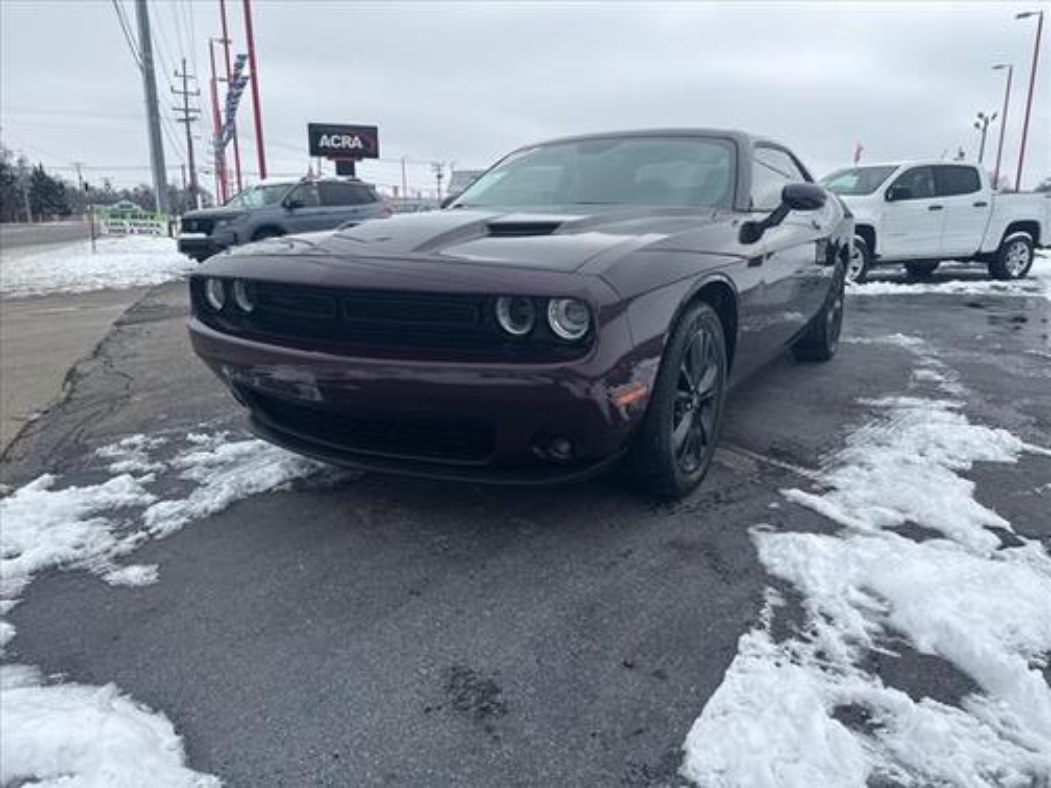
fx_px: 729
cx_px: 526
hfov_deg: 71.6
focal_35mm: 24
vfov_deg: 56.8
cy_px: 394
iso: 80
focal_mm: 6.76
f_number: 1.78
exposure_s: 1/4167
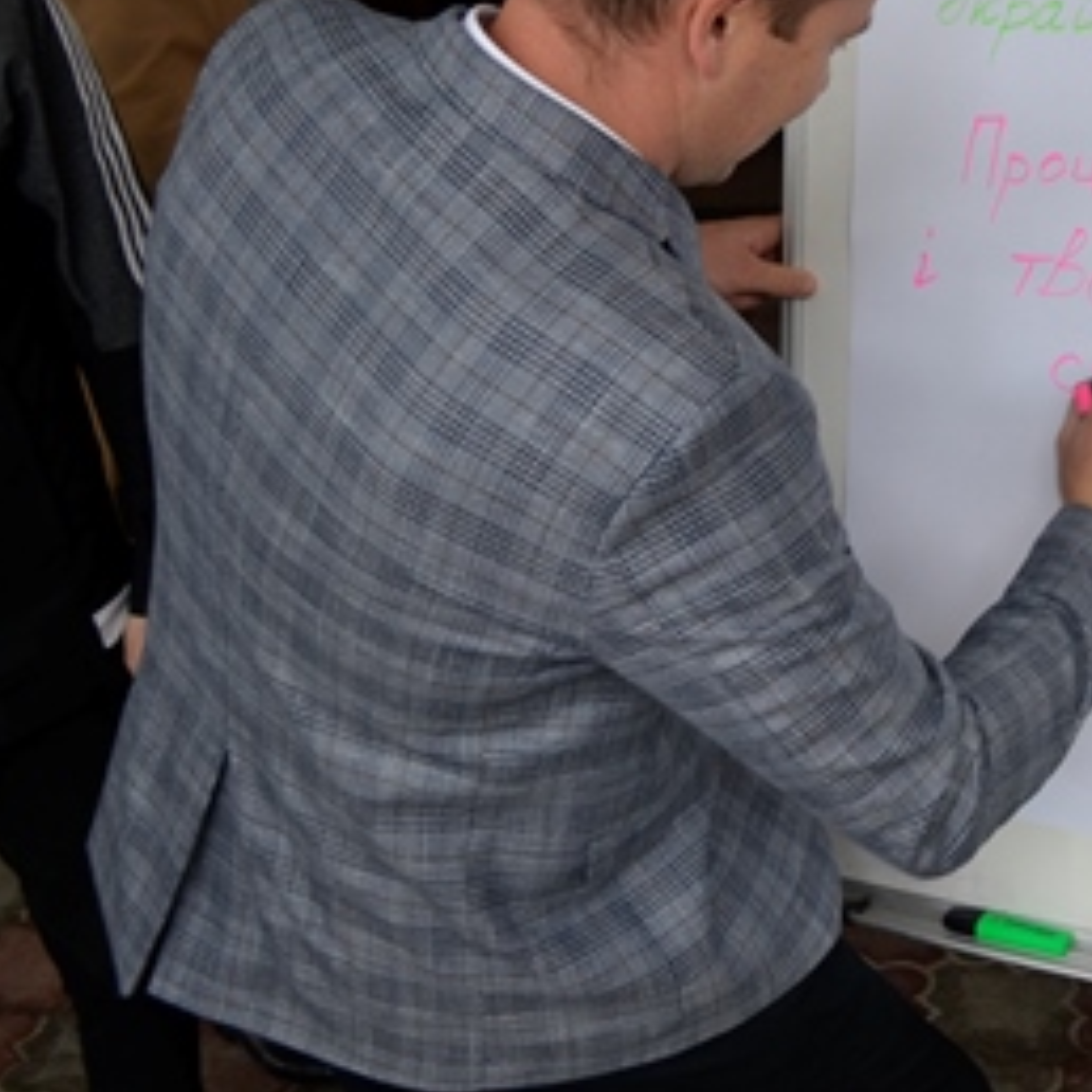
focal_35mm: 57
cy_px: 320
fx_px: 2034
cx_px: 1117
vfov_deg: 29.7
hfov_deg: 28.1
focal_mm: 18
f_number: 3.5
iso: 400
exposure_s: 1/40
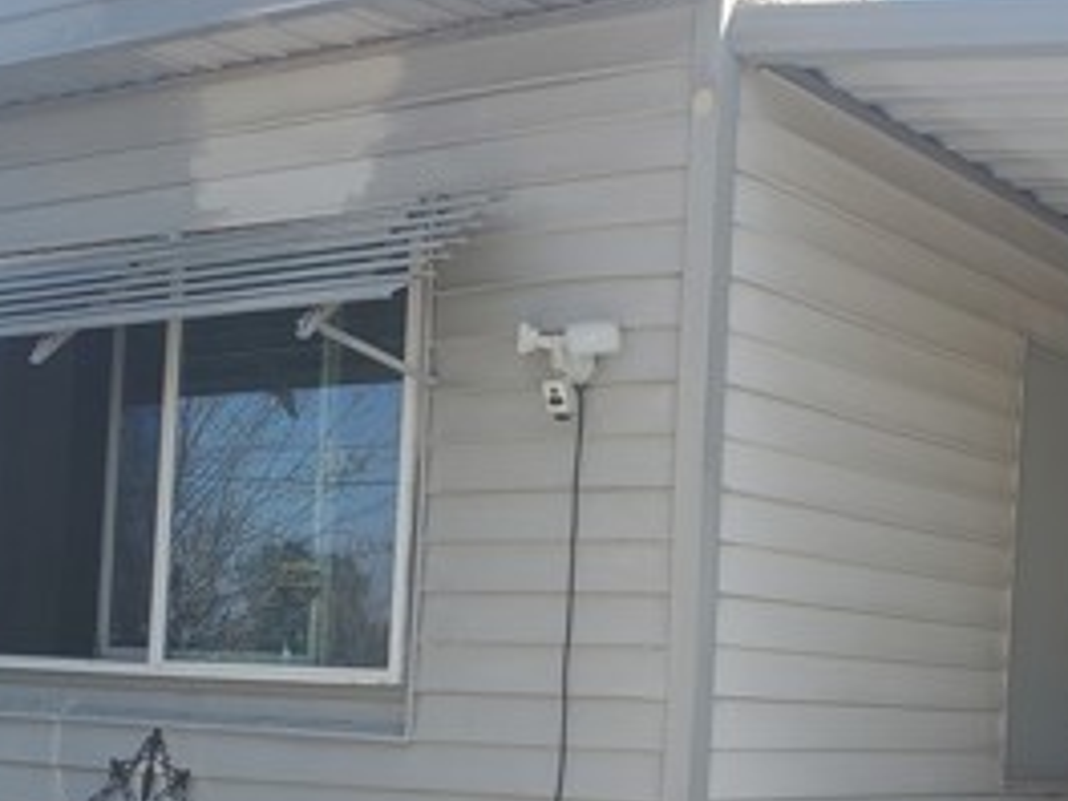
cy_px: 688
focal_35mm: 63
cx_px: 870
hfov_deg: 29.9
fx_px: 1944
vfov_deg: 22.8
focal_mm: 4.3
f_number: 2.4
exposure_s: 1/644
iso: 50
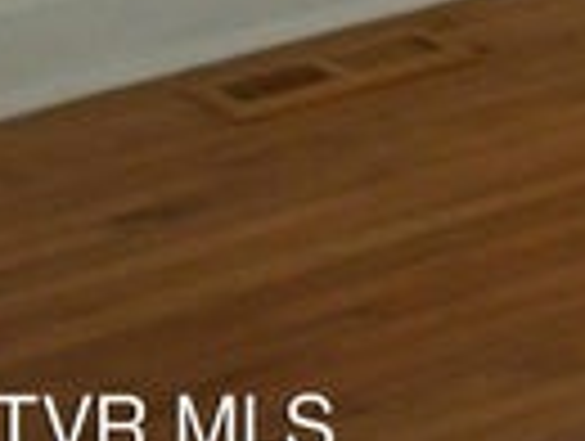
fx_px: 3657
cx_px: 1901
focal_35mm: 216
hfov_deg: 7.7
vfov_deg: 6.3
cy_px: -882
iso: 160
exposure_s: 1/40
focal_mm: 5.9
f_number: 3.3
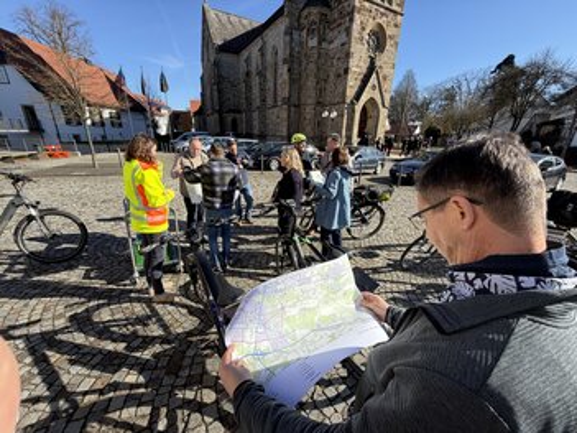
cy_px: 216
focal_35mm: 14
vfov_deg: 85.6
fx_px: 233
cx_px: 288
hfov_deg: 102.1
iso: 40
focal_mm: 2.22
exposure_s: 1/751
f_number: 2.2
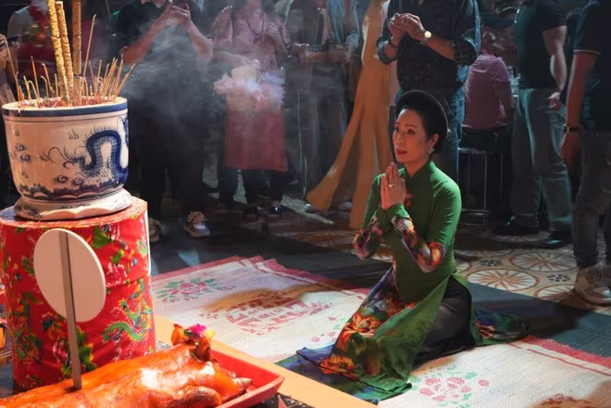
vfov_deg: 26.0
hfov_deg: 38.2
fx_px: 882
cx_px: 306
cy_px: 204
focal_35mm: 52
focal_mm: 35
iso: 500
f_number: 4
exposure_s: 1/25
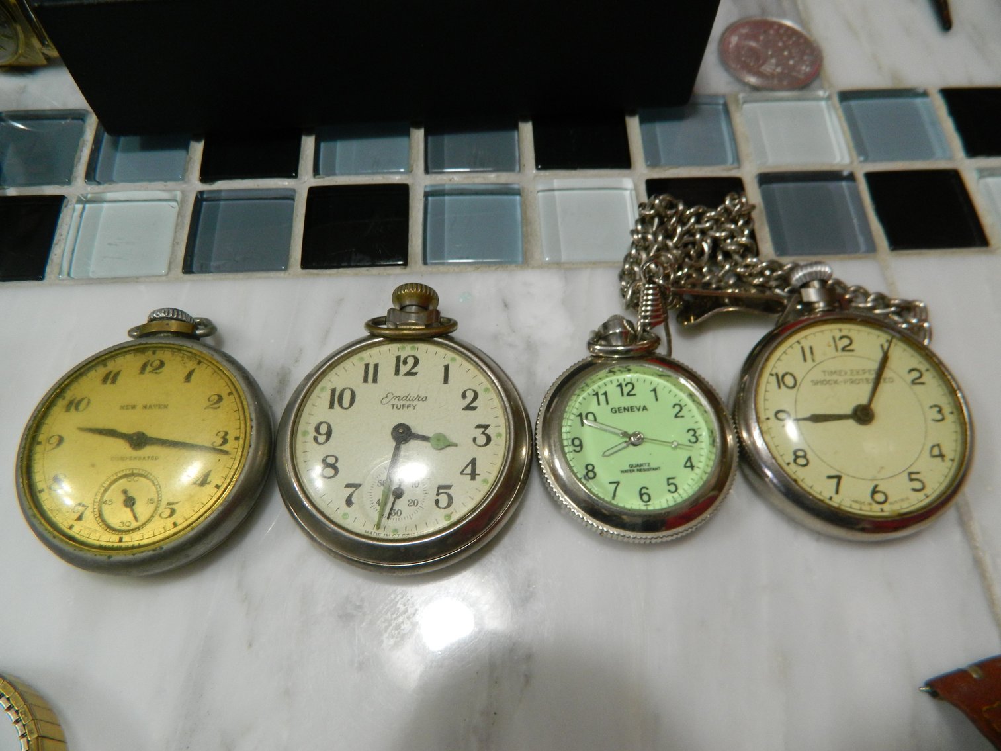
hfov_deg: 69.4
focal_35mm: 25
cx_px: 500
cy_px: 376
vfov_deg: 54.9
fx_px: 723
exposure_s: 1/25
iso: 160
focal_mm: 4.5
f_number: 3.1
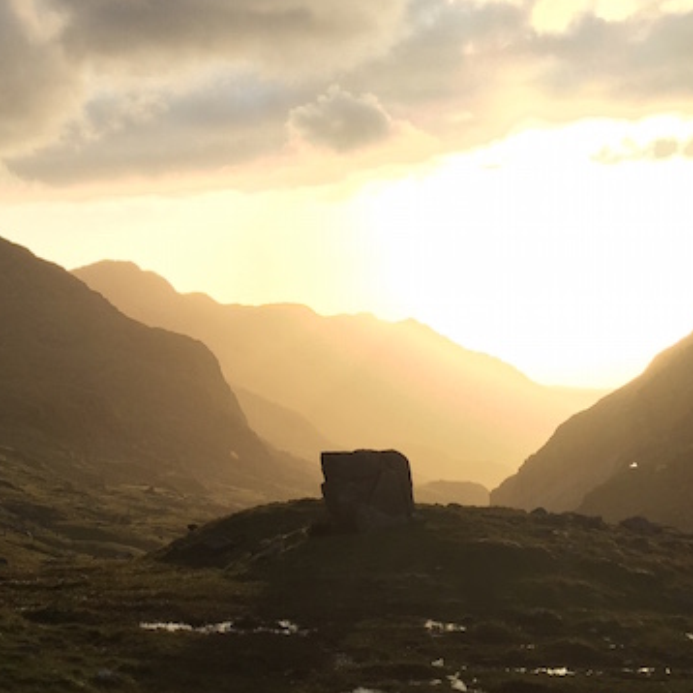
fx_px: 1540
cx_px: 12
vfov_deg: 25.2
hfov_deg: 24.3
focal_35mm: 68
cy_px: 220
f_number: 2.2
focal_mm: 4.15
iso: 32
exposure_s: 1/732
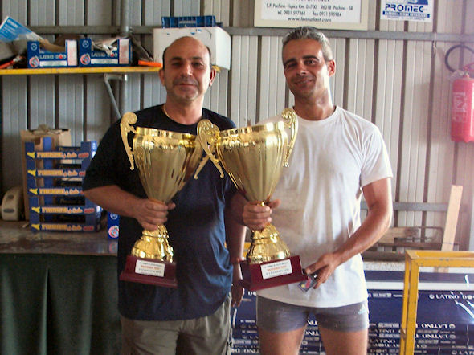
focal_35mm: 35
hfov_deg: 52.6
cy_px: 178
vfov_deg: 40.7
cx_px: 237
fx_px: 479
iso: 160
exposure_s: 1/20
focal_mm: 6.3
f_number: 3.1
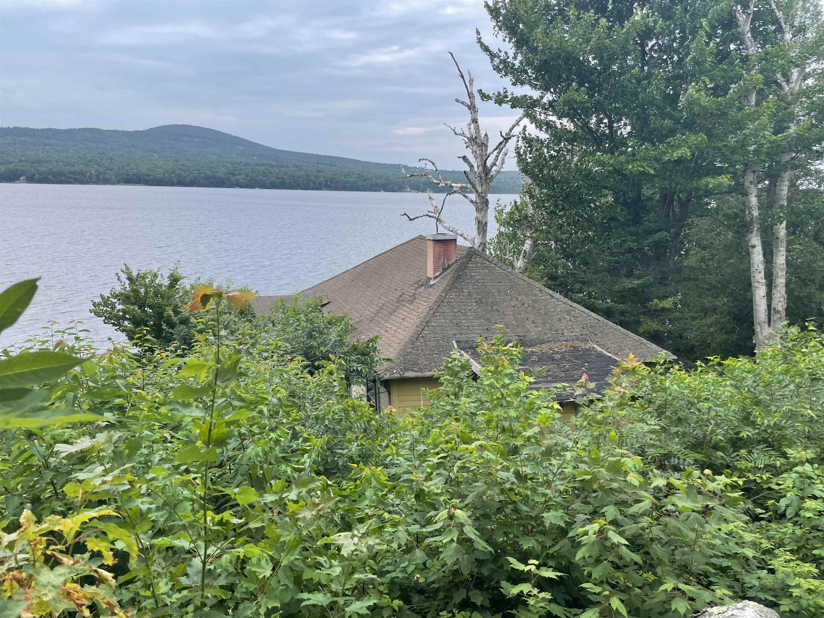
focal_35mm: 26
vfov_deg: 53.1
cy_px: 309
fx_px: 619
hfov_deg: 67.3
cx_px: 412
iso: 32
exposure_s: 1/1366
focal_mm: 4.2
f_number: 1.6
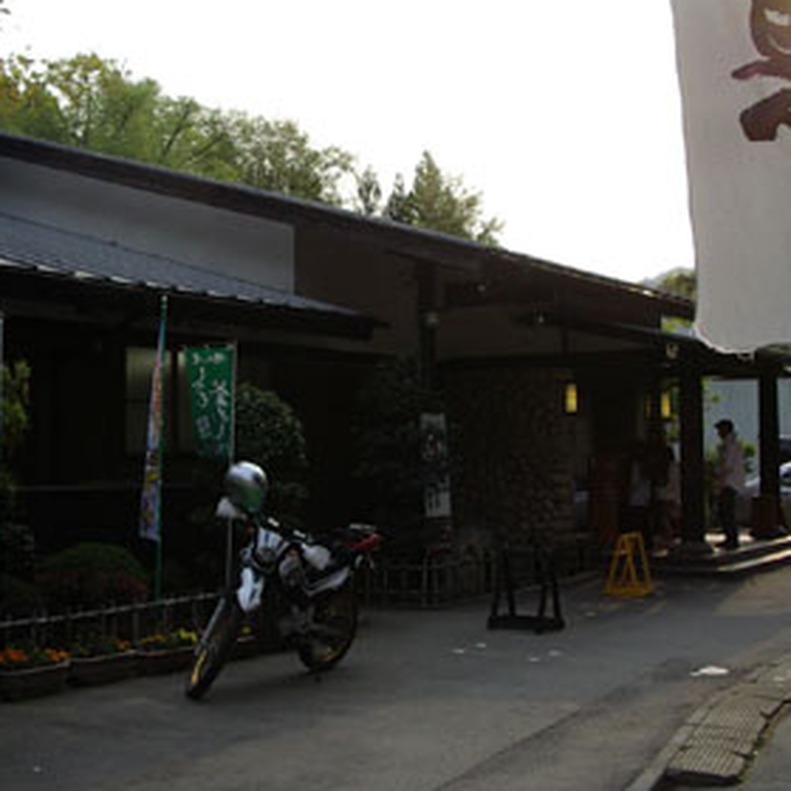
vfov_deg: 31.6
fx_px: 1396
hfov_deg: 31.6
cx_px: 353
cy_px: 325
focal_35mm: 54
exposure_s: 1/200
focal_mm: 5.8
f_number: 4.8
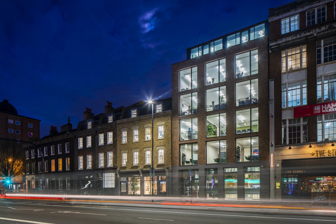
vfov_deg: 53.2
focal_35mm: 24
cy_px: 112
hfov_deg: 73.7
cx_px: 168
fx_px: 224
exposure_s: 4
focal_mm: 24
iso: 100
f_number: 10
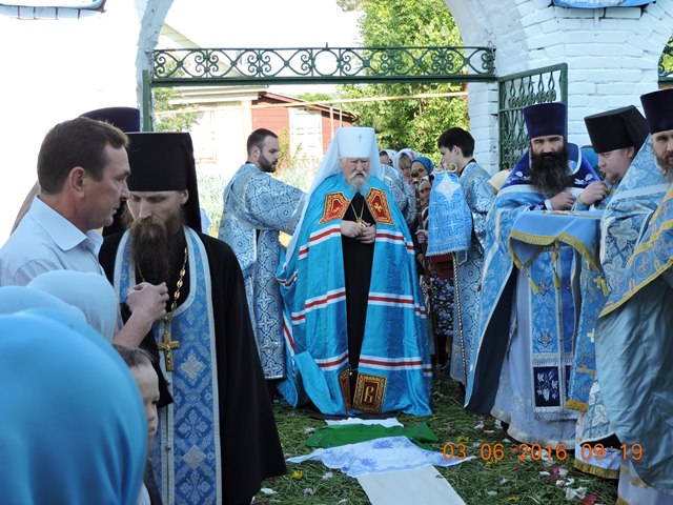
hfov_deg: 26.0
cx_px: 336
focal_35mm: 75
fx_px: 1458
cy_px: 252
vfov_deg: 19.6
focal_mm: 13.4
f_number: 3.9
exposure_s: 1/200
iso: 100
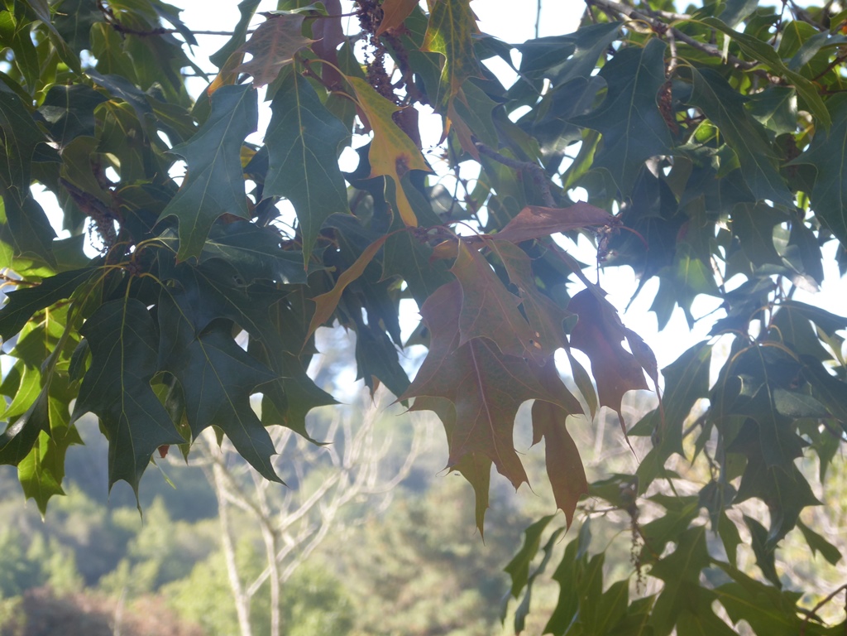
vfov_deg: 10.7
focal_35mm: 138
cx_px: 424
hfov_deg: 14.3
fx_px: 3377
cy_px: 318
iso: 100
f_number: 5.2
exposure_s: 1/60
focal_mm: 22.3
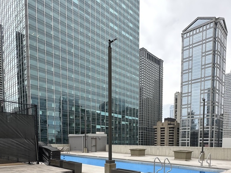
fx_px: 180
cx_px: 148
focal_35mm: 27
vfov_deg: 46.3
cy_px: 156
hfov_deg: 64.2
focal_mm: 2.22
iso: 40
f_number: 2.2
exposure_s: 1/596
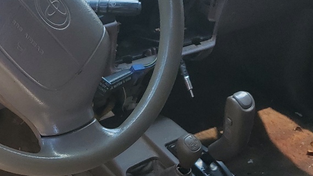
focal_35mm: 80
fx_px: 664
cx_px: -9
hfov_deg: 25.1
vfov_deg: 15.0
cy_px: 151
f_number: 1.5
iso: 50
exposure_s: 1/233
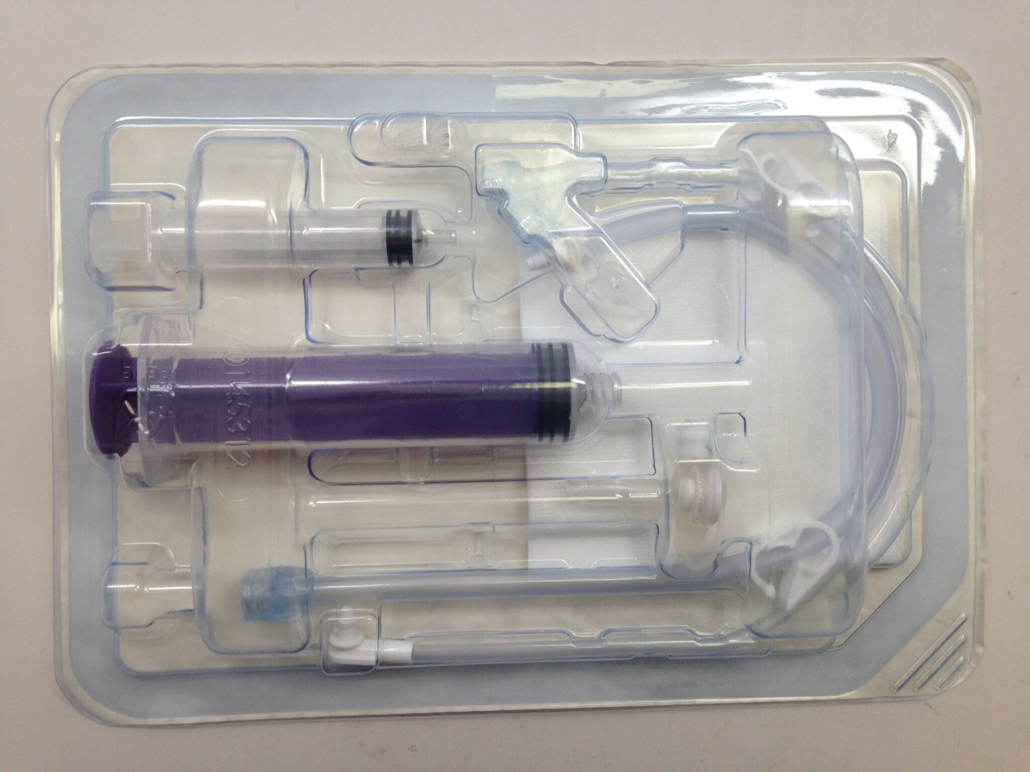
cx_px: 515
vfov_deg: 42.9
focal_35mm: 33
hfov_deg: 55.4
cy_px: 386
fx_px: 982
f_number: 2.4
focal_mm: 4.12
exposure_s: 1/60
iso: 50
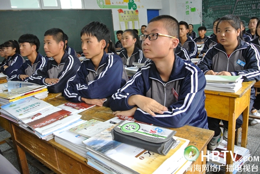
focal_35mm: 27
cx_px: 130
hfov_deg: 67.3
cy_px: 87
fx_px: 195
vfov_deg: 48.1
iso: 800
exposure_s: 1/40
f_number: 3.5
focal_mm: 10
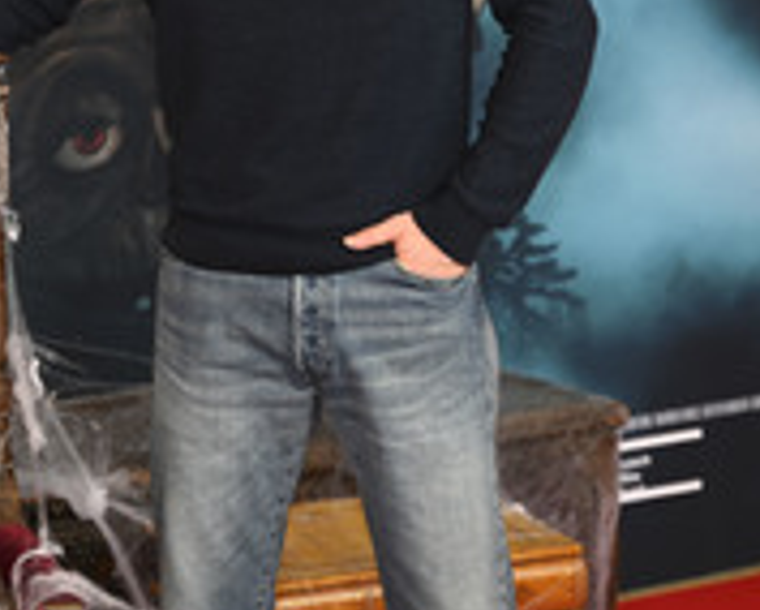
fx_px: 3062
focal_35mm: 136
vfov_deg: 11.3
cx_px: 157
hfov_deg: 14.1
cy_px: 112
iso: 400
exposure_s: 1/125
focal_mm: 57
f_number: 2.8
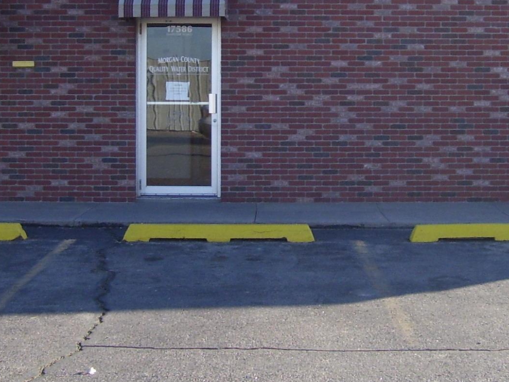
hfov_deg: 21.5
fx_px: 1339
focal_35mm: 91
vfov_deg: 16.2
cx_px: 302
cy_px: 132
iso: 80
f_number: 2.7
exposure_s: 1/500
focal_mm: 6
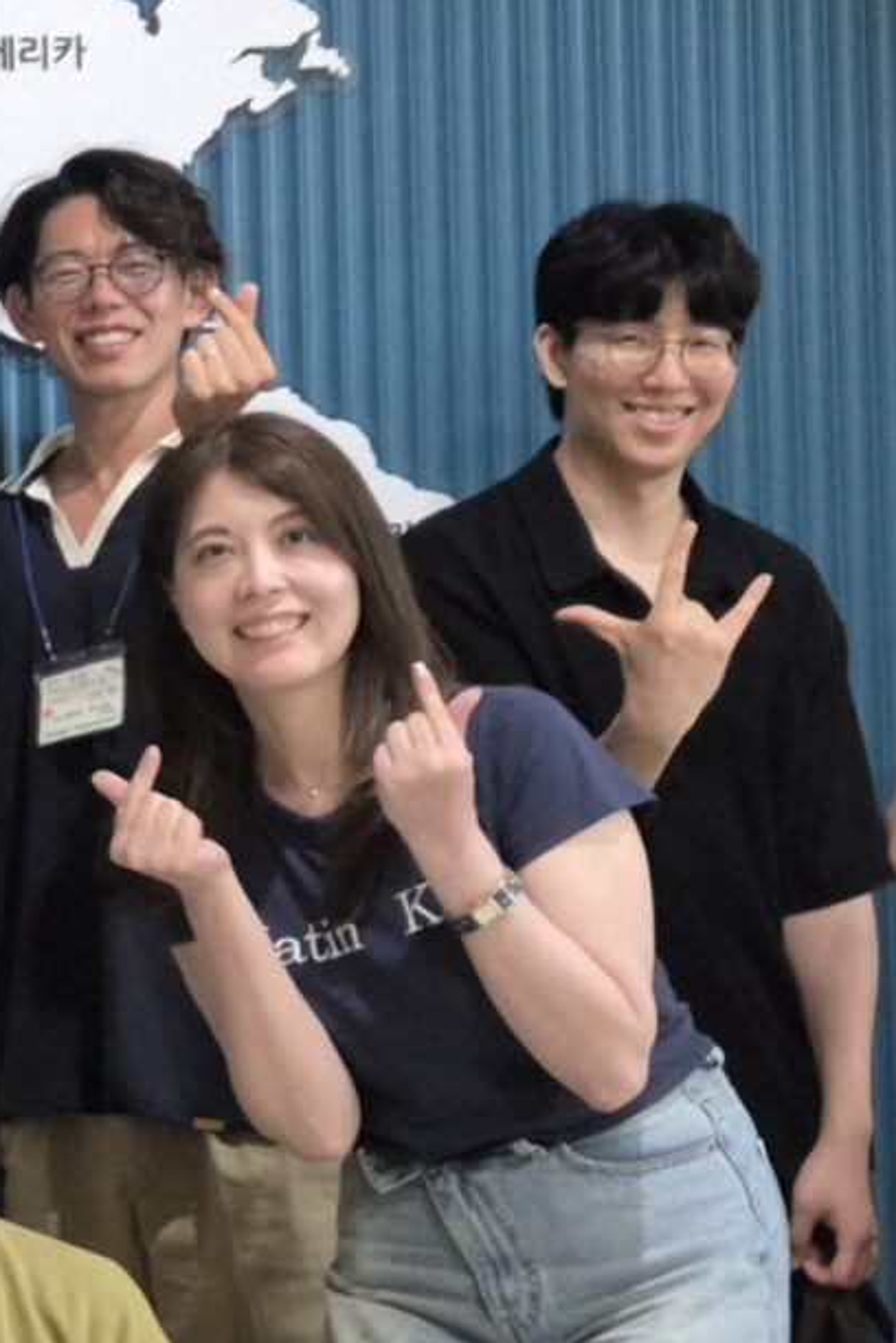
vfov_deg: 20.4
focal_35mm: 100
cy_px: 555
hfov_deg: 12.2
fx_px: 3733
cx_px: -892
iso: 800
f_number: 1.8
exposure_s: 1/60.2
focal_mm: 5.4
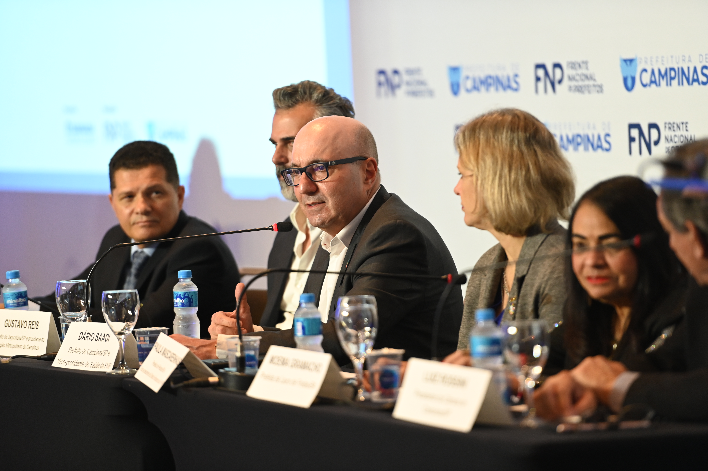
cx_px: 354
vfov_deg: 6.9
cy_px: 236
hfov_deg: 10.3
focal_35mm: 200
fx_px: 3931
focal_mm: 200
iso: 1600
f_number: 2.8
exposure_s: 1/80
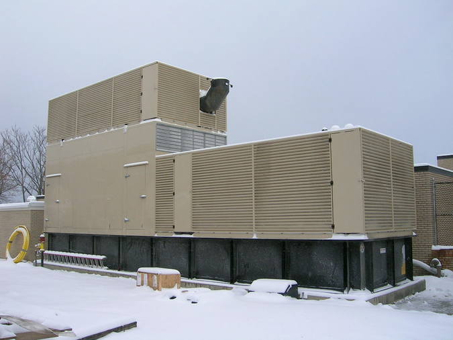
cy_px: 170
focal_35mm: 35
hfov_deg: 52.6
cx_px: 226
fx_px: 458
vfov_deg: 40.7
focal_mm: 5.4
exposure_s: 1/323
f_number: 4.8
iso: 50
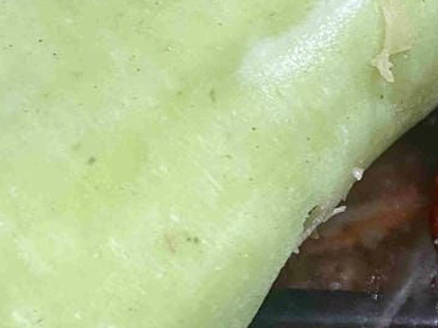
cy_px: 204
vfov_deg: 16.9
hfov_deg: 20.7
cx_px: 551
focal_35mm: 87
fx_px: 1100
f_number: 1.8
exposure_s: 1/60
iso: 250
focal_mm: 4.25
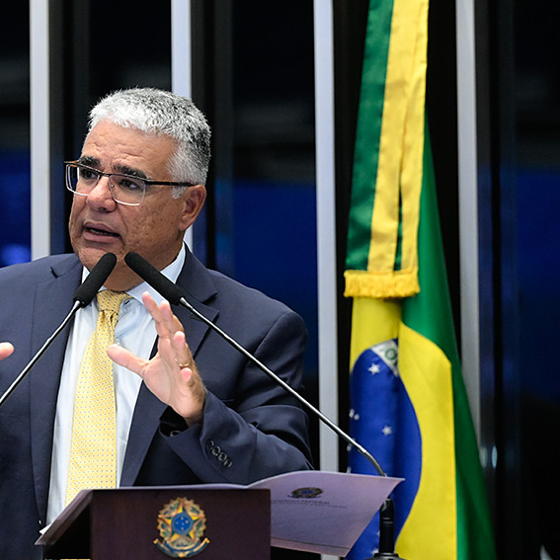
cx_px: 139
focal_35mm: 206
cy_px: 280
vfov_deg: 8.5
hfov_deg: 8.5
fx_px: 3770
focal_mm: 160
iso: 6400
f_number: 4
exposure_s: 1/160
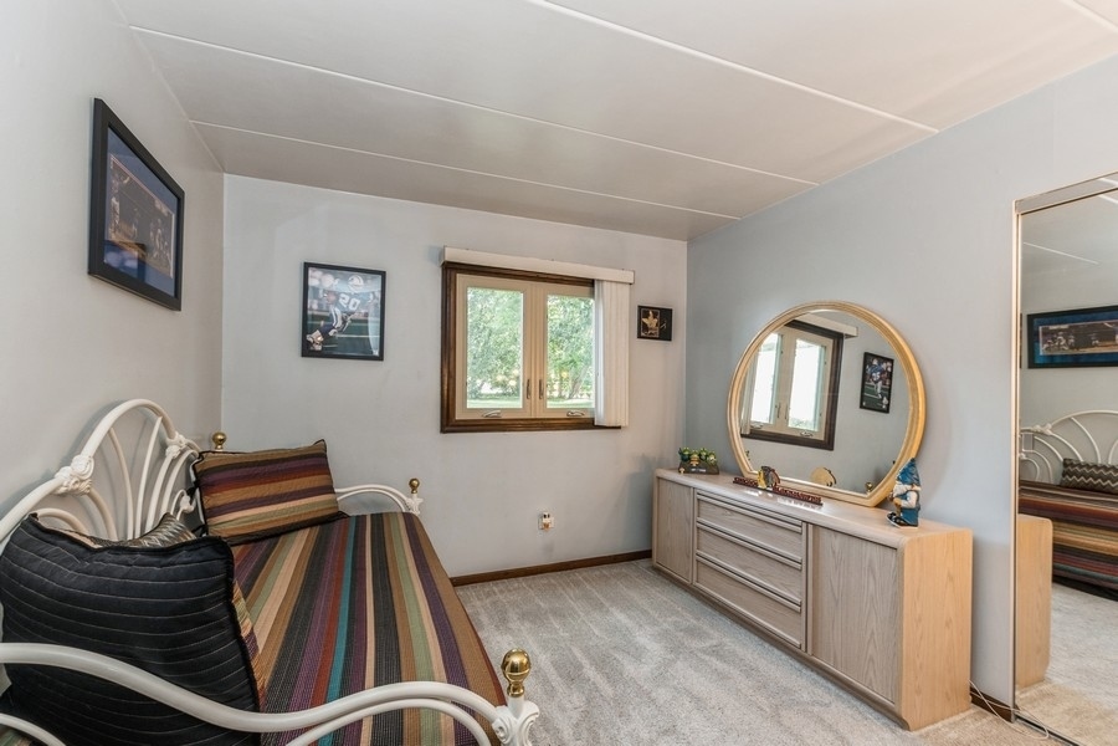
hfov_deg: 100.4
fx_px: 466
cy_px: 373
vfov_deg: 77.3
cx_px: 559
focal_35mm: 15
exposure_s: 1/13
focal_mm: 10
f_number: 7.1
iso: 250
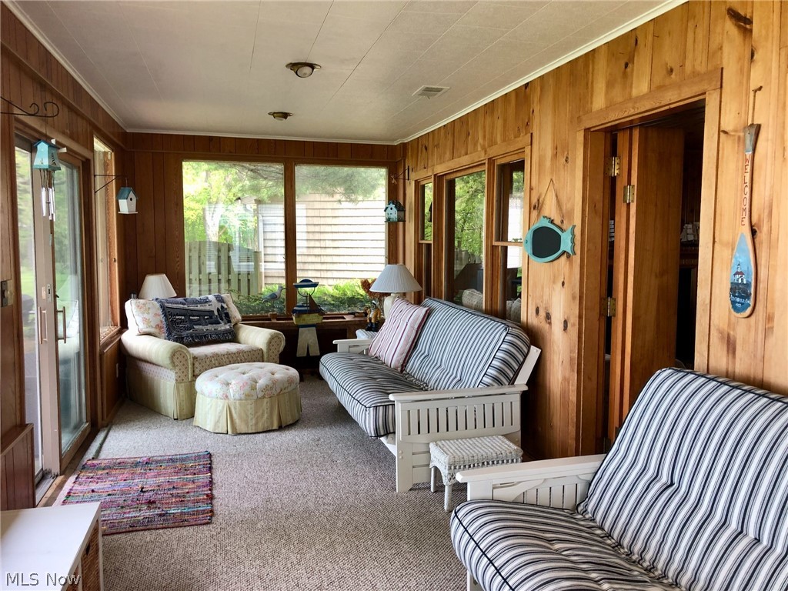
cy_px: 296
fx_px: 637
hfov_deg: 63.4
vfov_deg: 49.7
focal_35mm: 28
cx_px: 394
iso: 20
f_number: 1.8
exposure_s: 1/30
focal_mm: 3.99
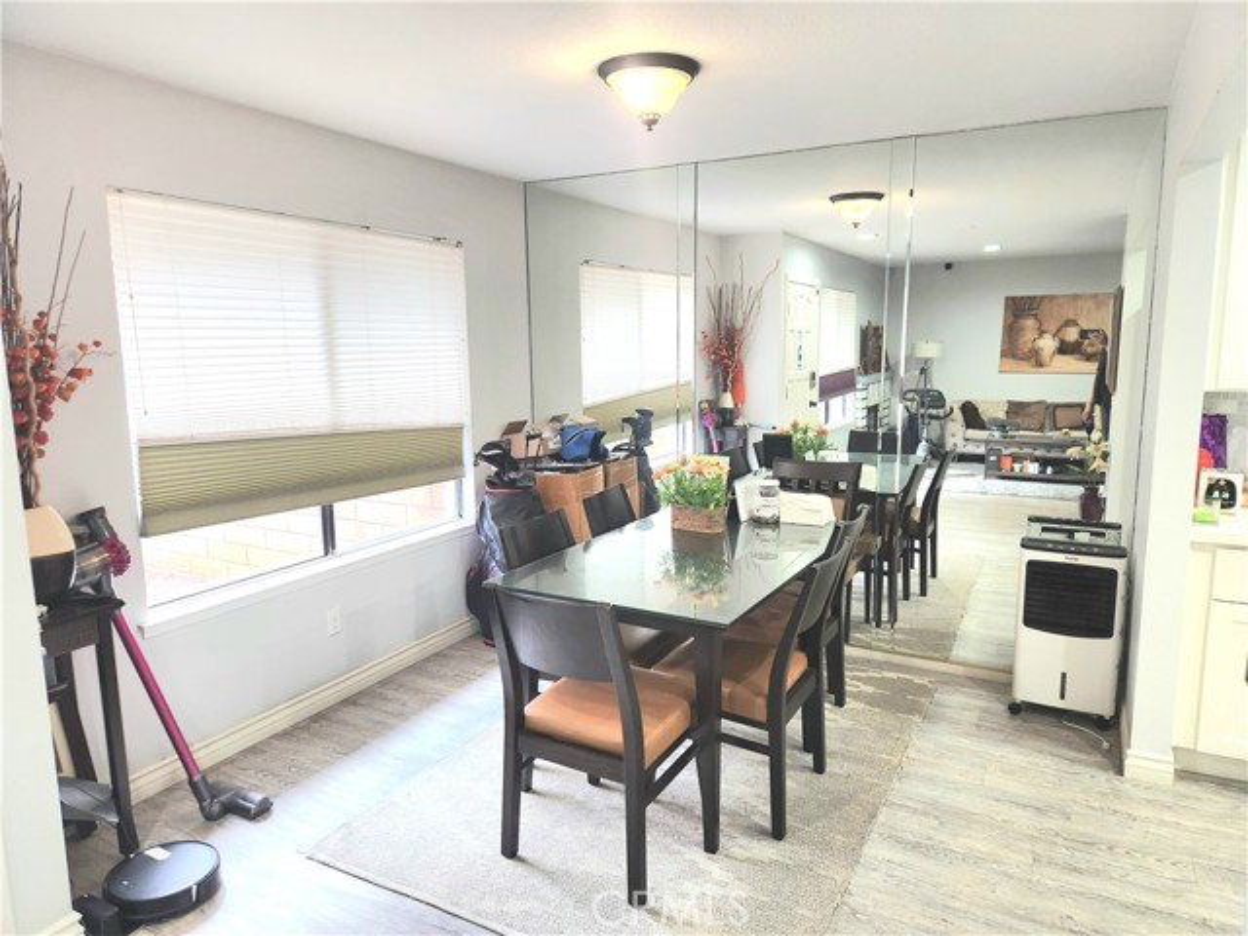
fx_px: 829
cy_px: 468
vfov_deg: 58.9
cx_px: 624
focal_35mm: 23
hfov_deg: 73.9
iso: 125
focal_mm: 5.4
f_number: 1.8
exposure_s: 1/120
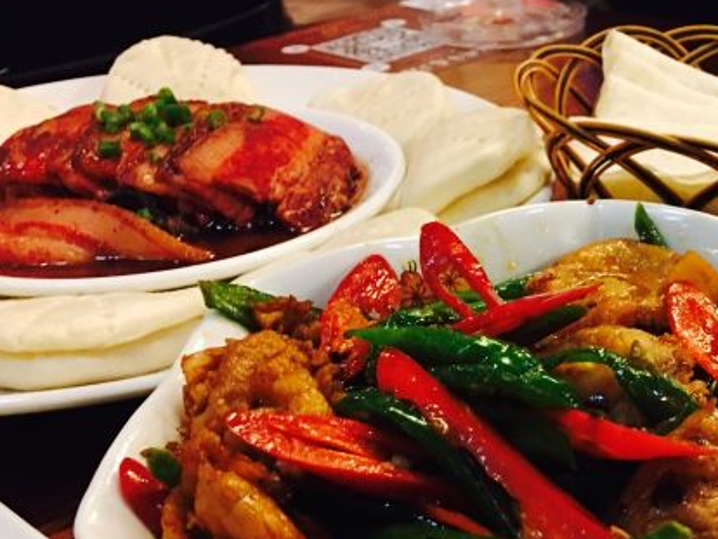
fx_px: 1017
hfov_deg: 37.7
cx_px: 558
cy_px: 410
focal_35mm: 49
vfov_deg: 29.2
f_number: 2.2
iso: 160
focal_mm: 4.15
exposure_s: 1/8
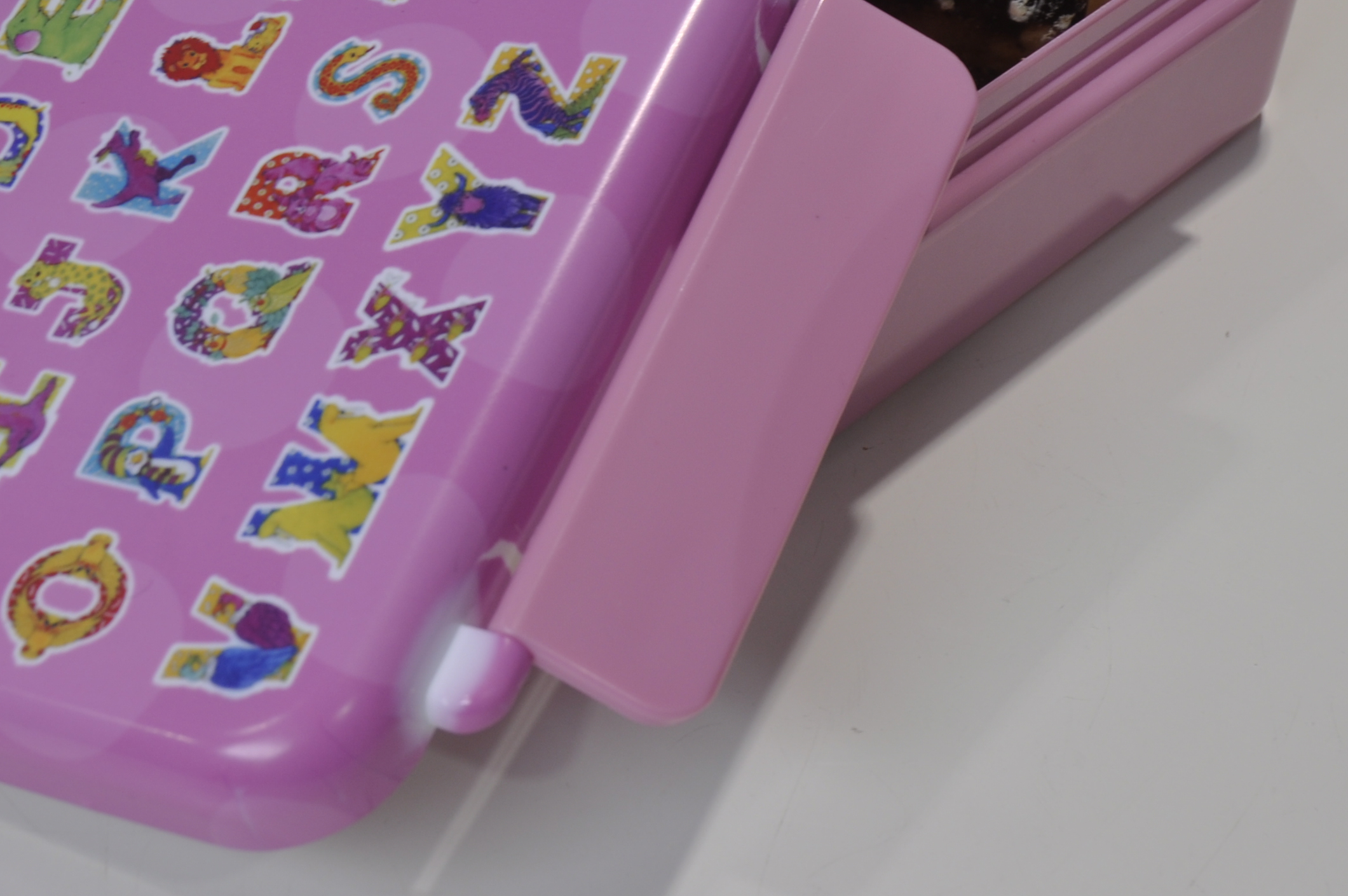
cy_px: 172
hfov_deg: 21.6
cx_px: 456
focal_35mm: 94
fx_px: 3516
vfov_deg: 14.4
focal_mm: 31
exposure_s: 1/20
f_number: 8
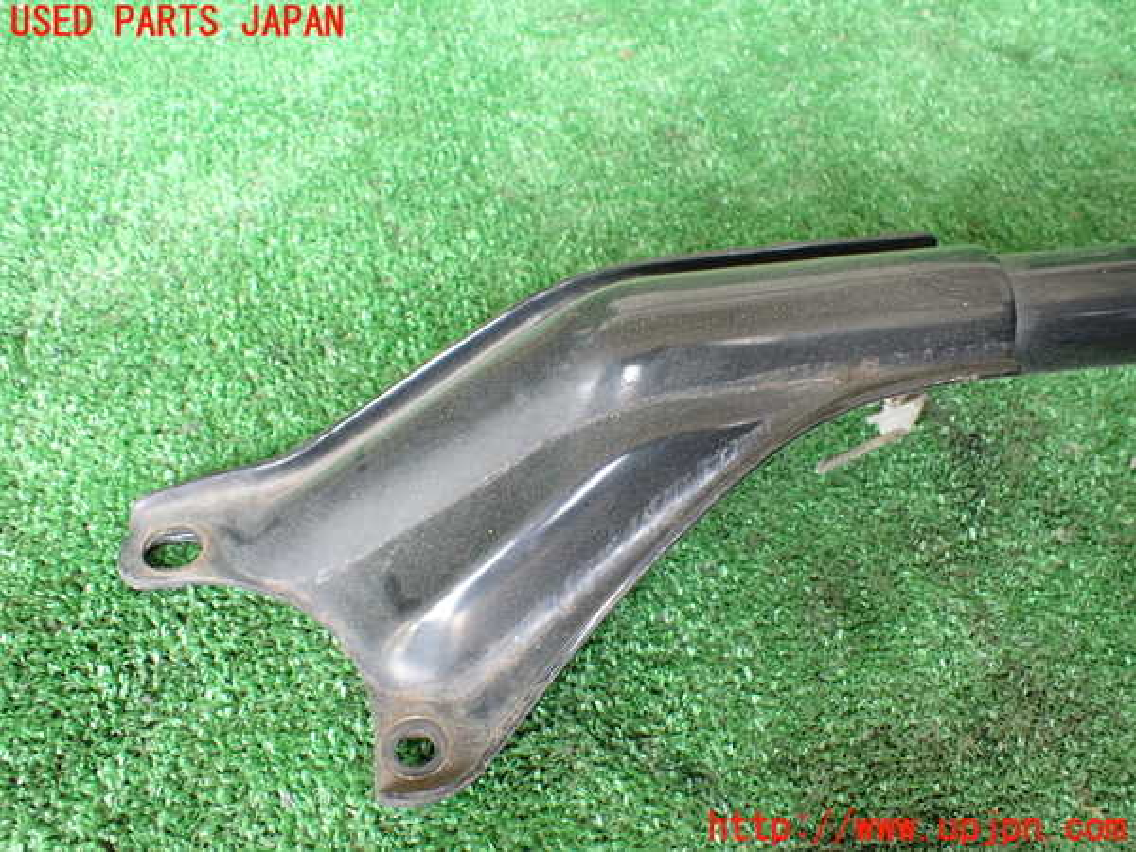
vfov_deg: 46.8
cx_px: 568
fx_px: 985
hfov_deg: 60.0
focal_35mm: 30
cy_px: 426
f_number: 2.3
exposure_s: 1/125
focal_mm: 5.4
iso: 640
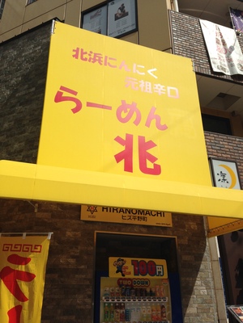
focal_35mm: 33
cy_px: 162
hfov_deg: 42.9
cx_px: 122
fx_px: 309
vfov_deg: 55.4
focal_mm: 4.12
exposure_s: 1/2463
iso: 50
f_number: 2.4
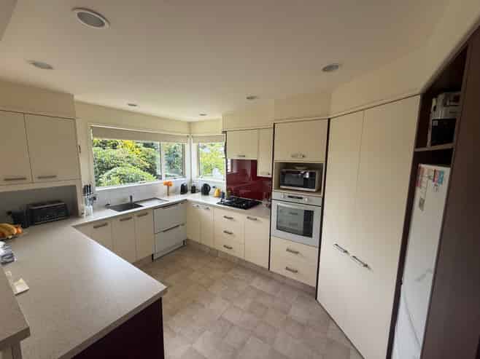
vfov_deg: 85.6
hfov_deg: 102.1
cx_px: 240
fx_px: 194
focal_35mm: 14
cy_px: 180
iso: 64
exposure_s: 1/197
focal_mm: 2.22
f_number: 2.2
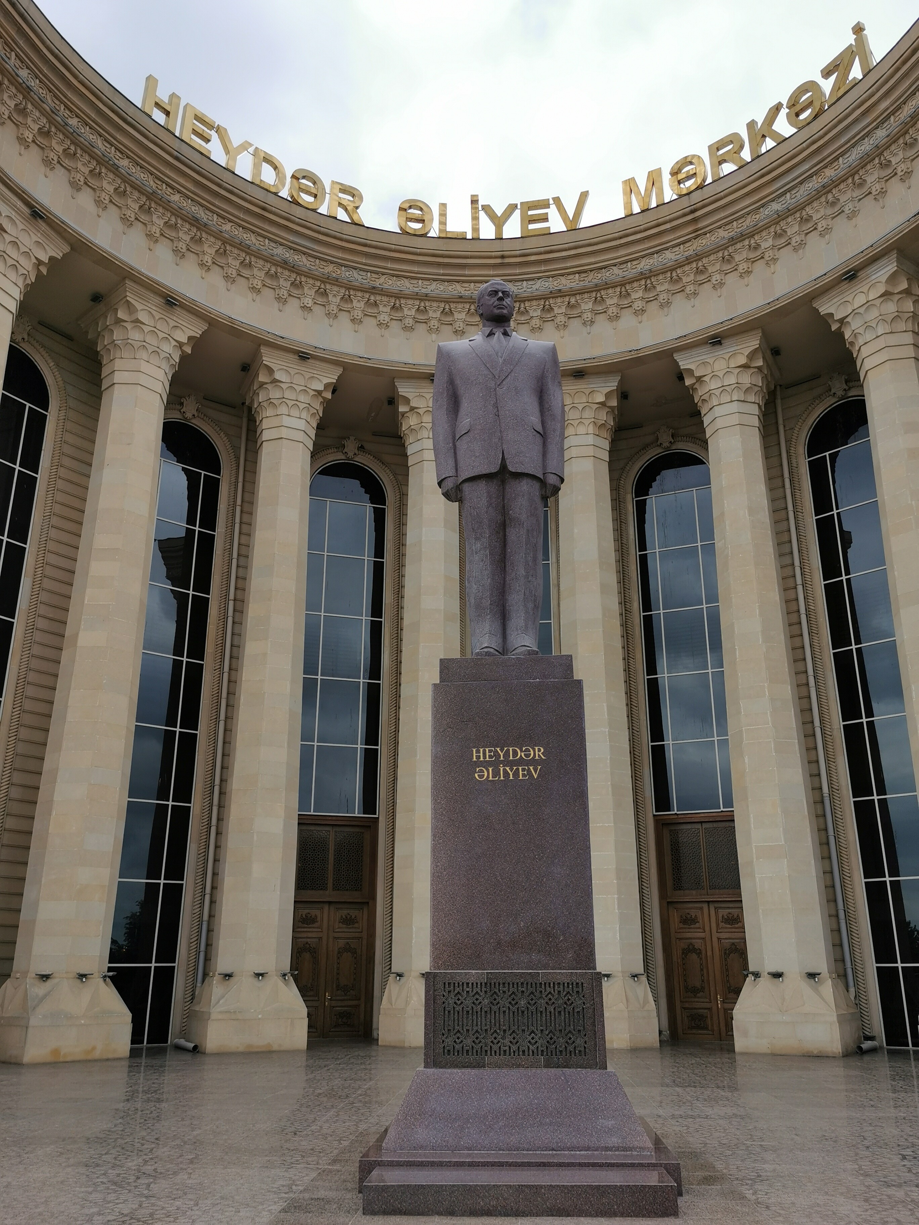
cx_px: 460
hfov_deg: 49.7
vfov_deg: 63.4
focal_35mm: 28
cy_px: 612
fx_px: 991
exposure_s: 1/5682
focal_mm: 5.56
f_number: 1.6
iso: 50
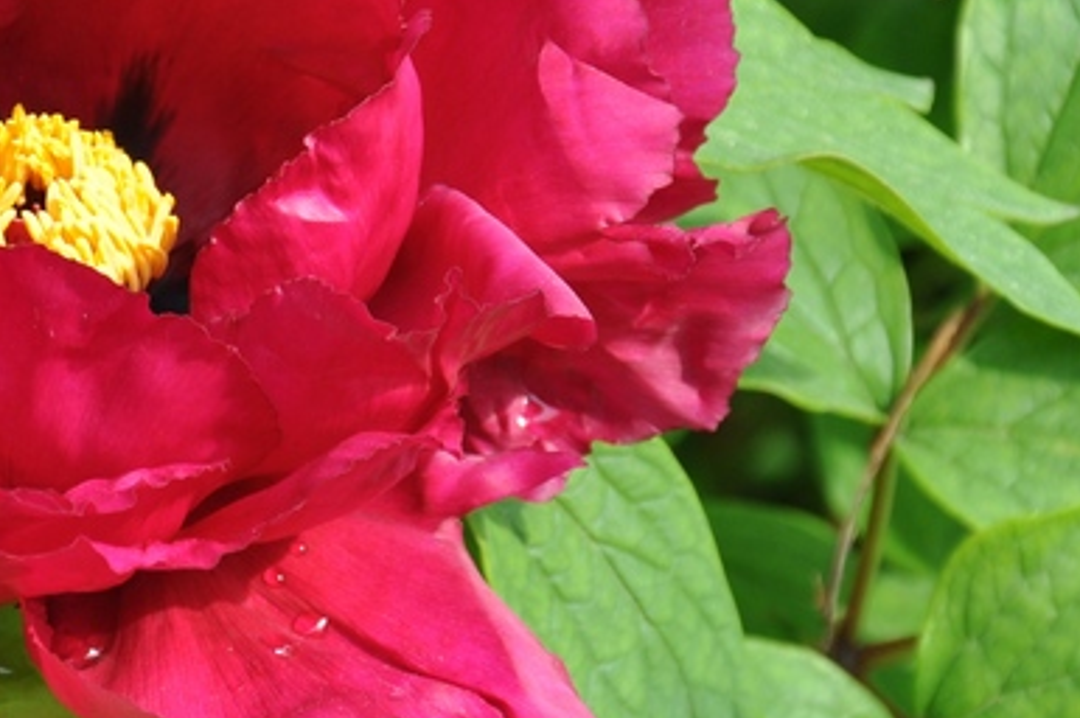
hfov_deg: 7.4
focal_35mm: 279
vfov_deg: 4.9
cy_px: 311
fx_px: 8363
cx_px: 238
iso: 200
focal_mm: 70
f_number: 5.3
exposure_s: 1/250
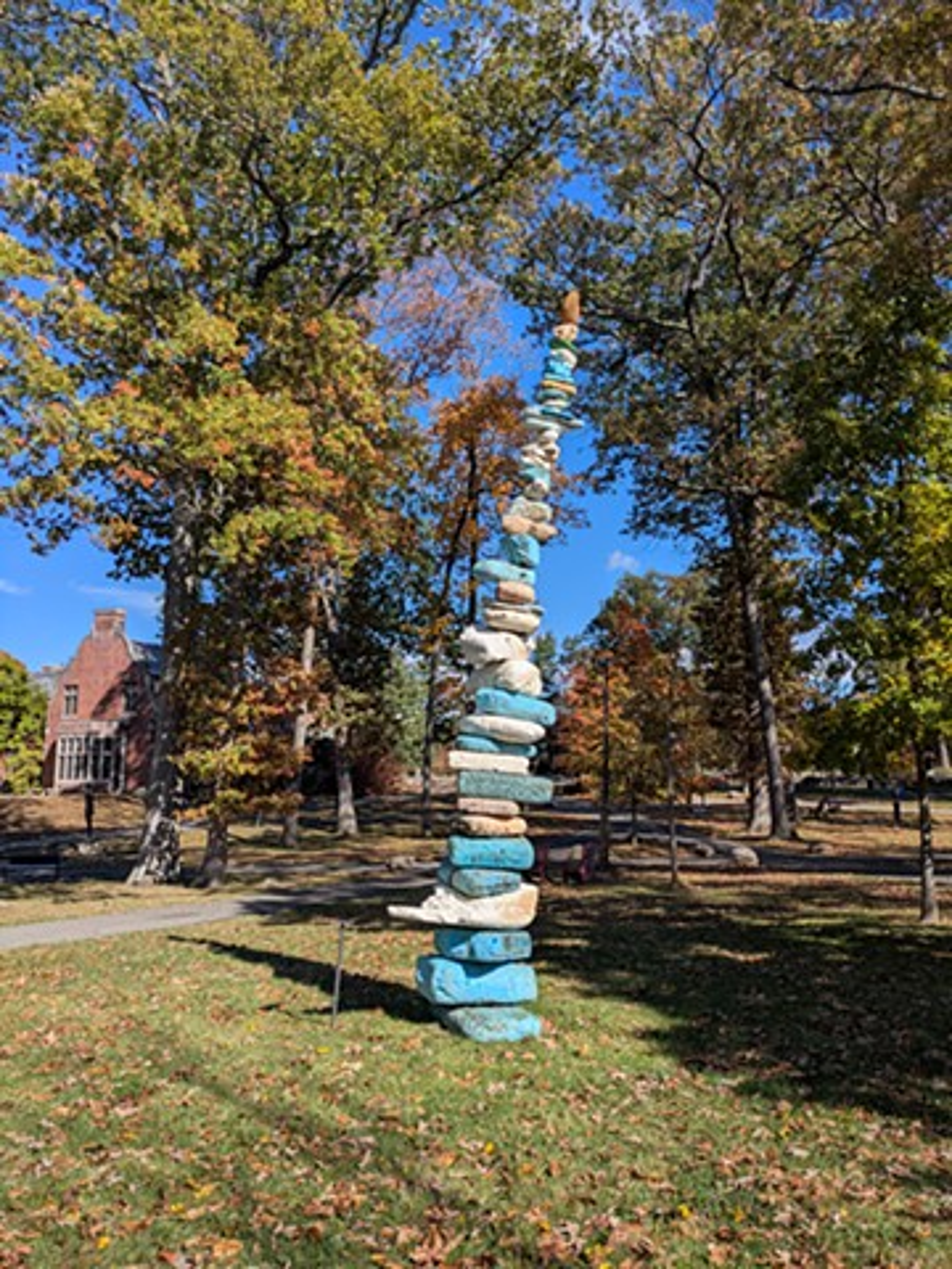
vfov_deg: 69.4
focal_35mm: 25
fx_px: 917
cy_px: 634
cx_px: 476
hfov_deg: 54.9
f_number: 1.9
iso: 47
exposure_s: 1/2632
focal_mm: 5.4
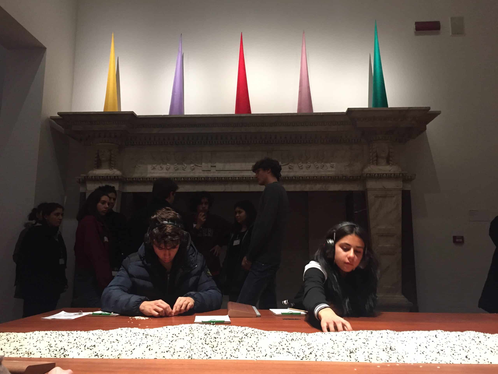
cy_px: 187
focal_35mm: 29
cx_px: 249
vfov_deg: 48.2
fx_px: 417
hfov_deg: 61.7
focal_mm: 4.15
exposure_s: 1/33
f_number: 2.2
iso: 200
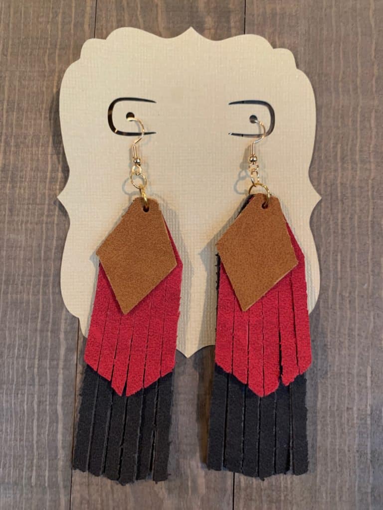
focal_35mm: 26
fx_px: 384
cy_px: 255
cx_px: 192
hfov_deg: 53.1
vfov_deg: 67.3
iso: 320
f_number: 1.8
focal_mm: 4.25
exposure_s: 1/40
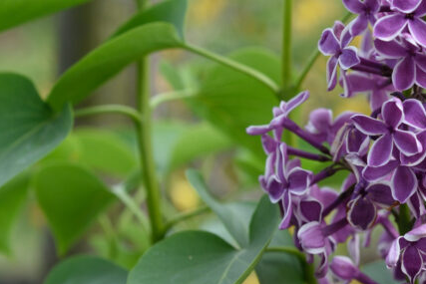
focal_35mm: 144
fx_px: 1704
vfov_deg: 9.5
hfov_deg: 14.0
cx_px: 462
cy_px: 118
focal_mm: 60
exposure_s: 1/320
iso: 400
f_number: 8
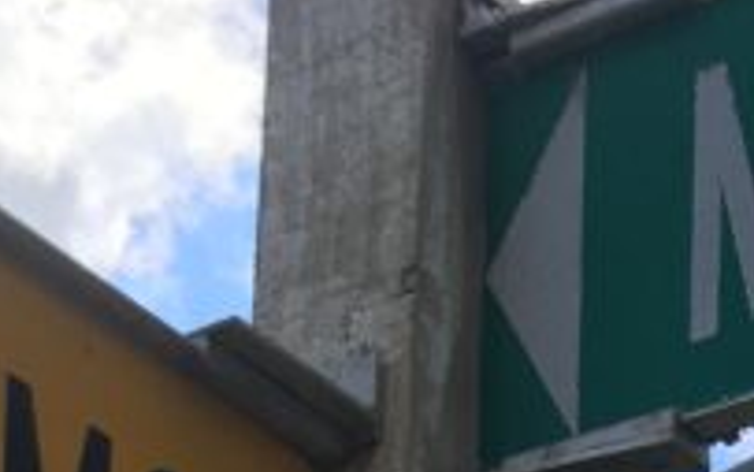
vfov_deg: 6.8
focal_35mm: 155
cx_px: 787
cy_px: 1810
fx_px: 3186
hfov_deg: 13.3
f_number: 2.2
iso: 25
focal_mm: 4.15
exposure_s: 1/1709
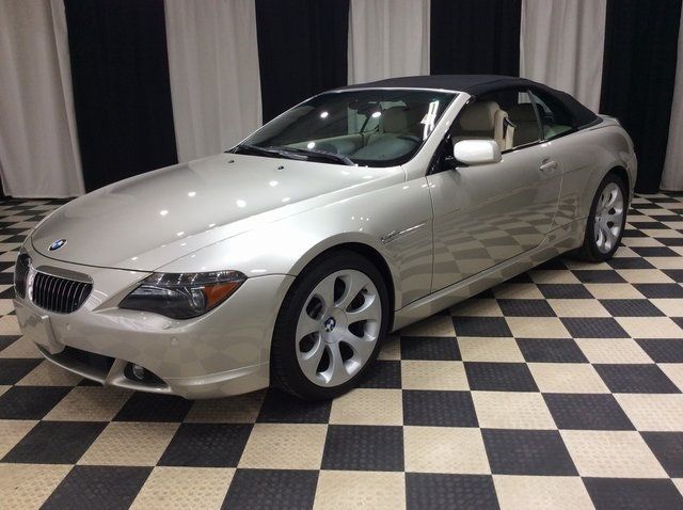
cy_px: 255
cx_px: 342
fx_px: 630
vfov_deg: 44.1
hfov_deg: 56.9
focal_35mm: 32
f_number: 2.4
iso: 40
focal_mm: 3.3
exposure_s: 1/40
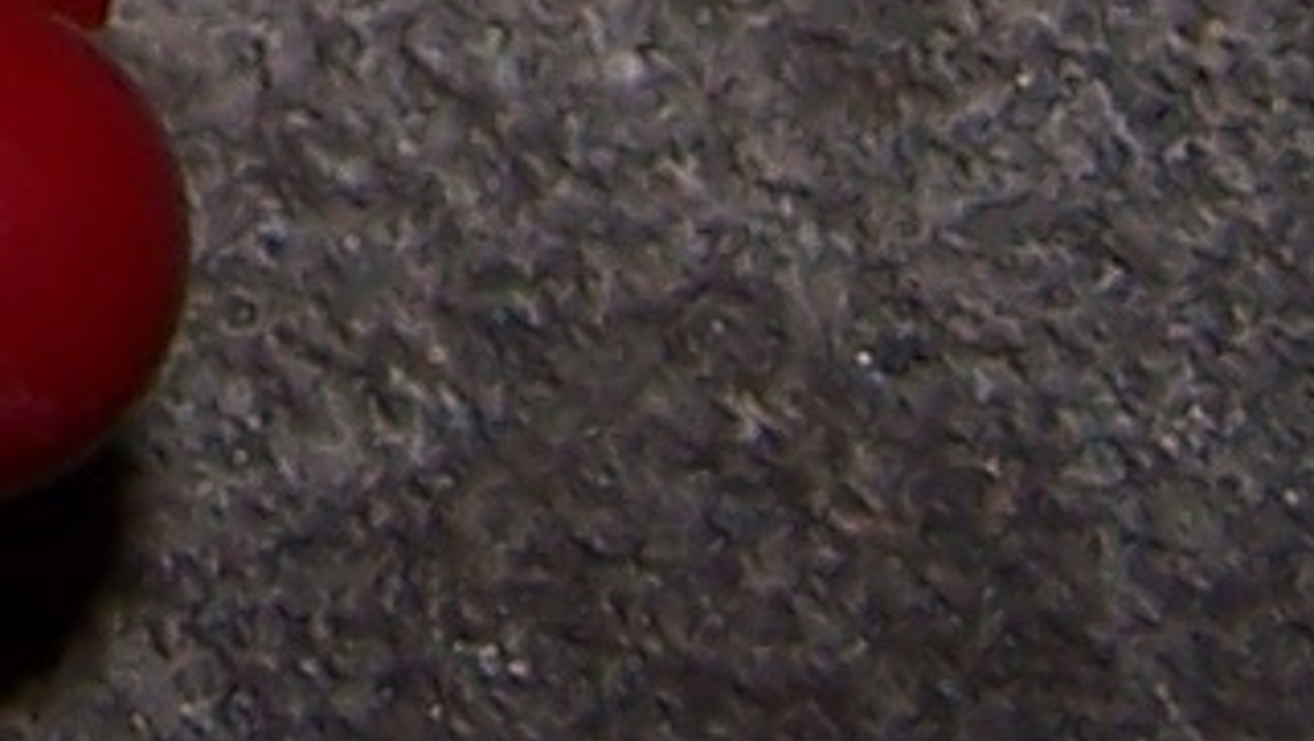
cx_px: -1768
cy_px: -2661
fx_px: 10354
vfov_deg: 3.8
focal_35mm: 297
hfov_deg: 6.9
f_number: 2.8
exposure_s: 1/60
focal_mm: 6.3
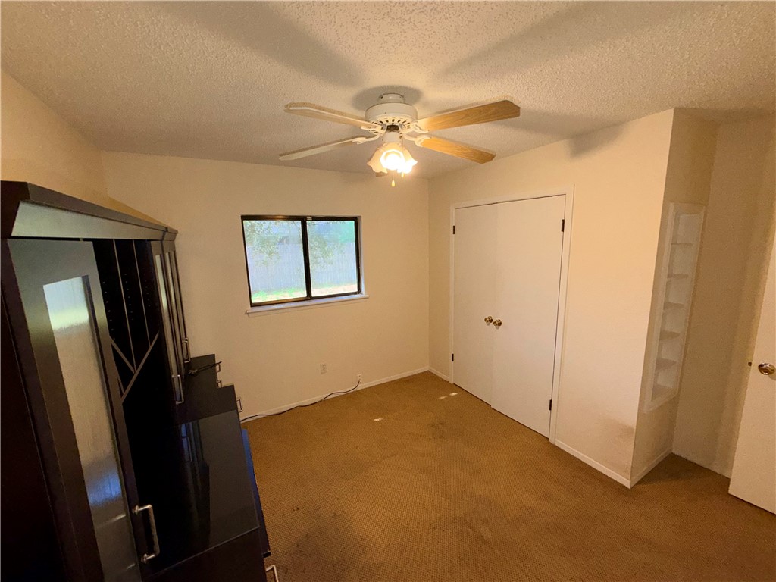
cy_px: 291
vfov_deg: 85.7
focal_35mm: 14
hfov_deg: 102.1
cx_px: 388
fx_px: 314
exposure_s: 1/60
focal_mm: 2.22
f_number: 2.2
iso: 100
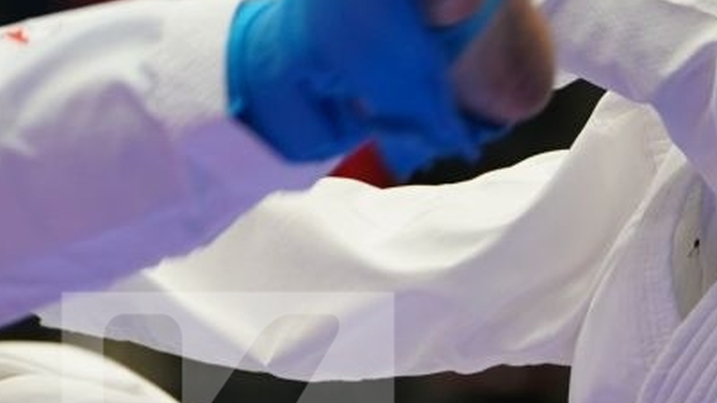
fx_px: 14371
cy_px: 455
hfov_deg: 2.9
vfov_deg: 1.6
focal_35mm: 756
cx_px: -376
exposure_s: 1/500
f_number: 2.8
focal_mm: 161
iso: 1000
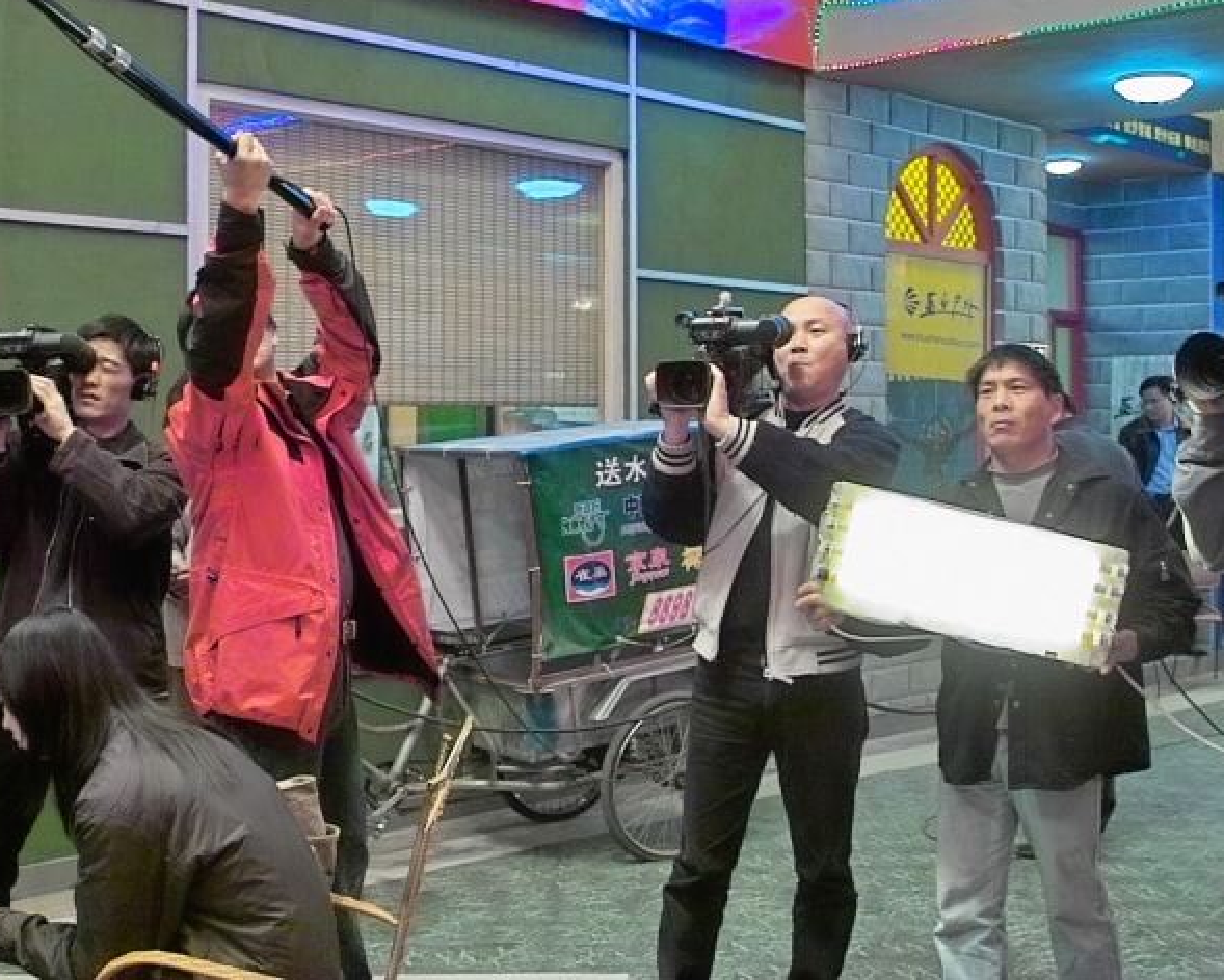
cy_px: 484
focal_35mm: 47
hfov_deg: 39.5
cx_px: 659
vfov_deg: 32.1
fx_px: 1704
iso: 200
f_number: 4
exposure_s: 1/50
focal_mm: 24
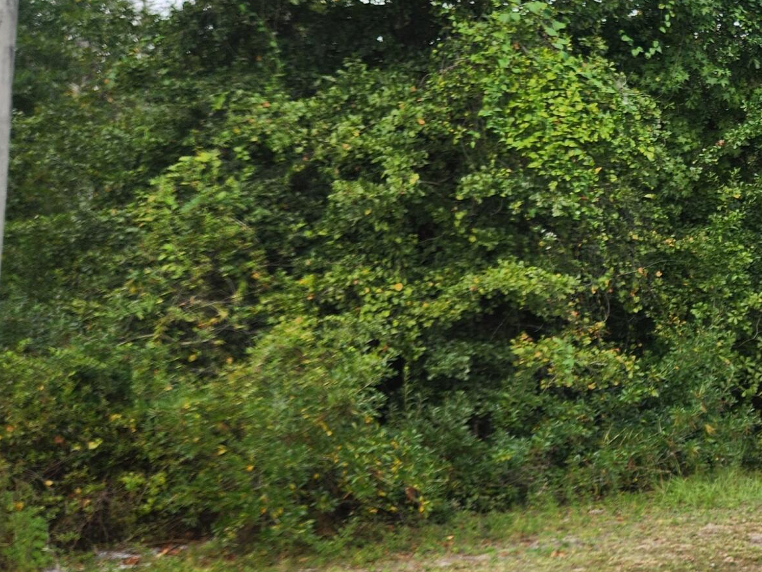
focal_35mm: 59
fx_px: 1299
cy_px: 289
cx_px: 913
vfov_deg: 24.8
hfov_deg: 28.5
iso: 20
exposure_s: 1/289
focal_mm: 5.4
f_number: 1.8
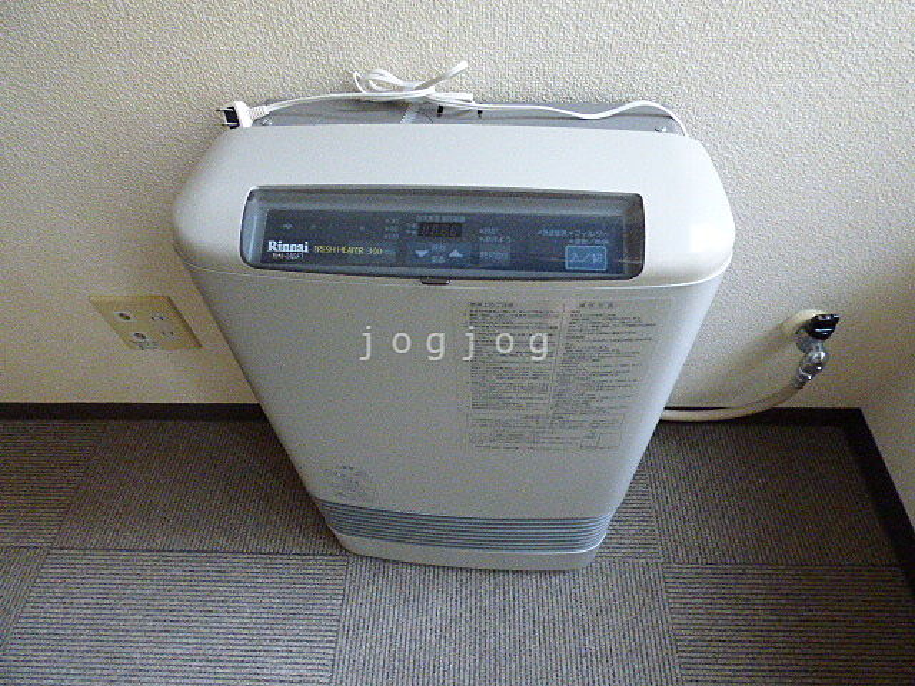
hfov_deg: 81.7
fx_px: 529
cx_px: 458
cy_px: 343
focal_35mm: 20
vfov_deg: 66.0
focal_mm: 3.58
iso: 1600
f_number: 2.8
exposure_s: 1/200
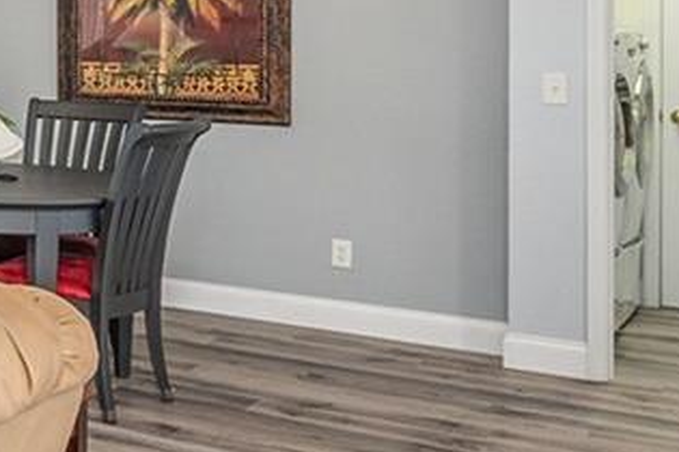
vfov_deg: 18.8
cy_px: 28
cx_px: -461
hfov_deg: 21.4
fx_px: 1339
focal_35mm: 71
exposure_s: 1/6
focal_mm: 14
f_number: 9
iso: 320
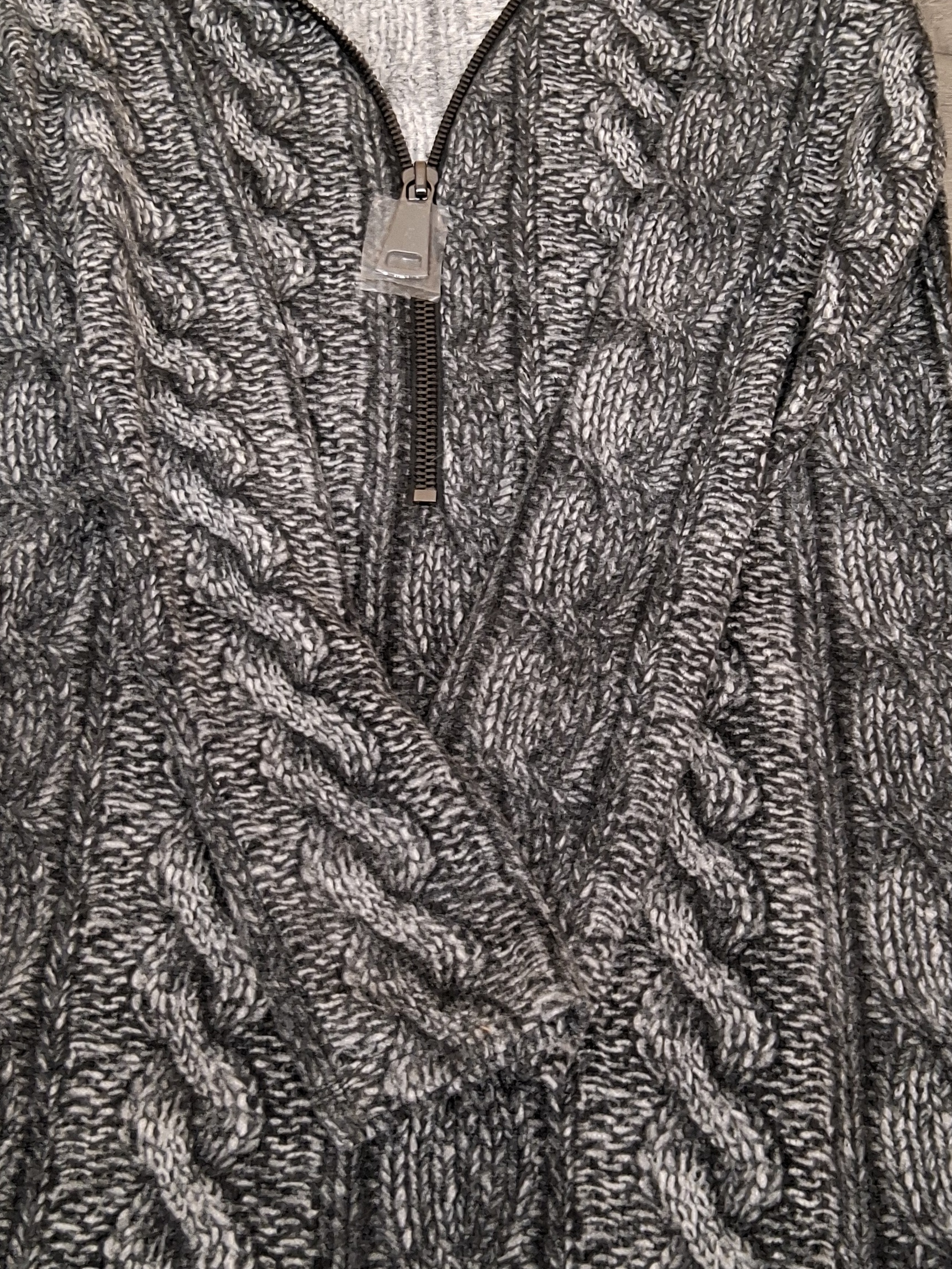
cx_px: 413
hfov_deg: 34.3
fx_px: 1540
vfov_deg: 44.8
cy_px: 645
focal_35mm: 42
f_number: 2
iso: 250
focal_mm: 3.08
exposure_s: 1/30
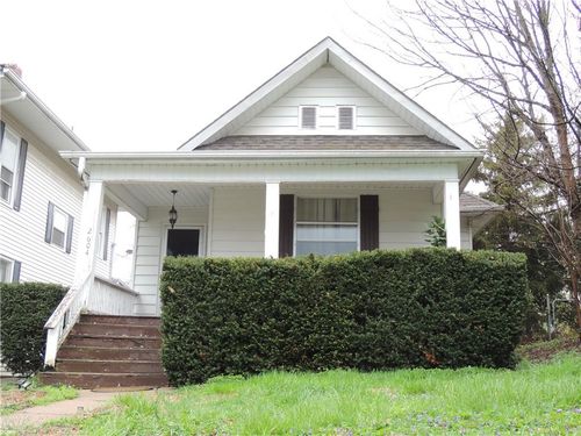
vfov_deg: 33.6
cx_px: 290
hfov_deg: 43.9
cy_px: 218
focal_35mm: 43
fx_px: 722
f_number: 3.4
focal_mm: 7.6
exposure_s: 1/60
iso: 100
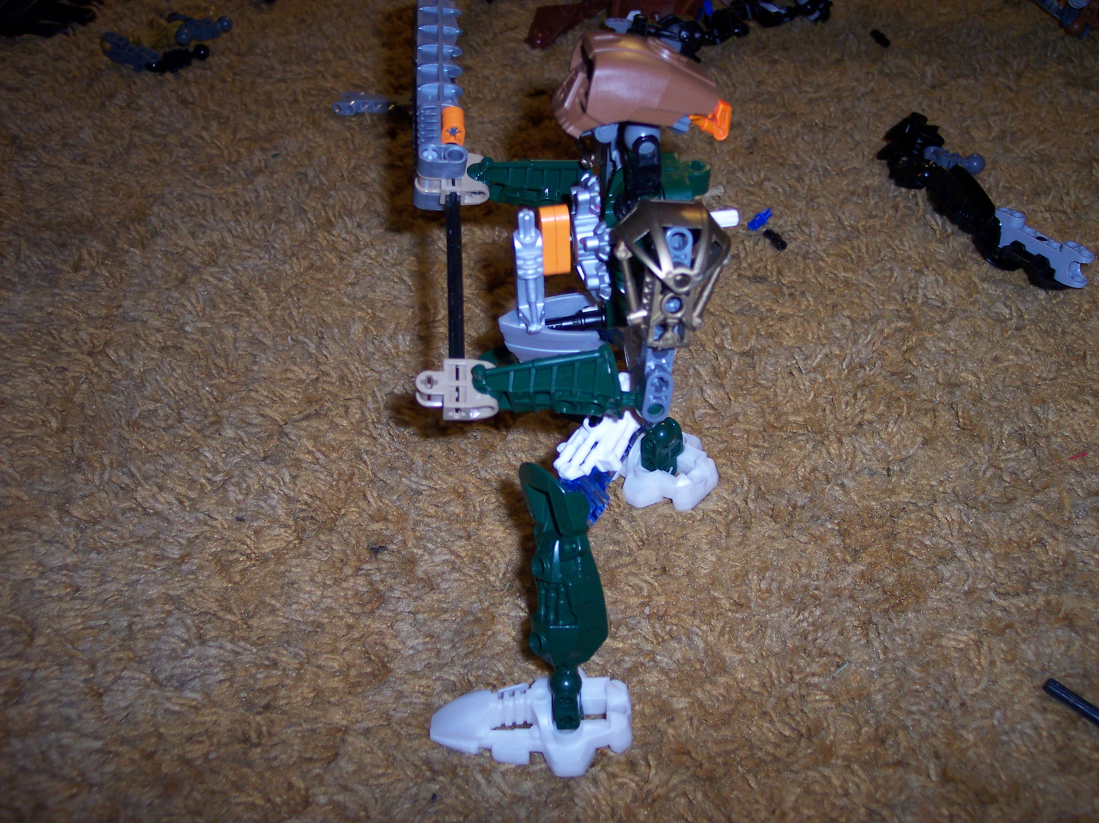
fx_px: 1206
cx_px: 550
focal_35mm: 38
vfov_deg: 37.7
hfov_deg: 49.0
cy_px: 412
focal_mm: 8
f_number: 2.8
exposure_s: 1/30
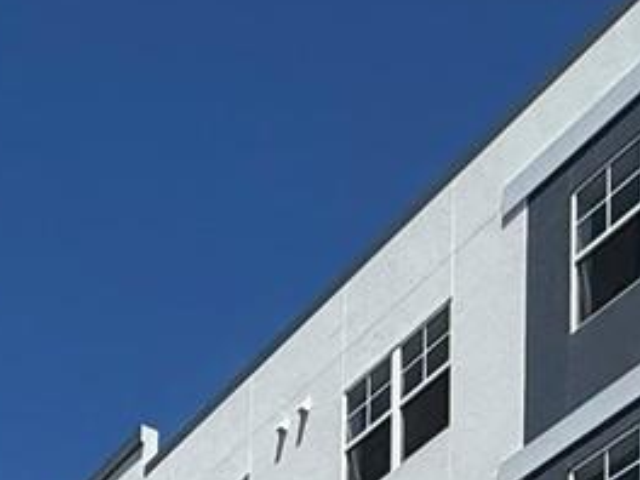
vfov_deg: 11.7
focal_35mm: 85
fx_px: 1572
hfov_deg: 22.0
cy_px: 1343
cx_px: -36
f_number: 2.2
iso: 50
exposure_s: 1/4425
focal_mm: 2.22
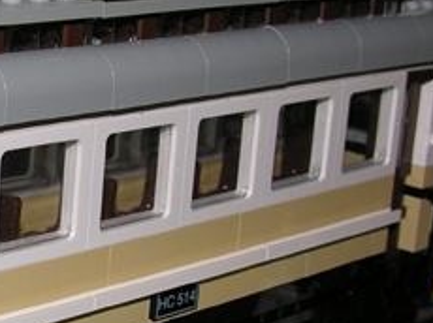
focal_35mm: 122
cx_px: -11
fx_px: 1524
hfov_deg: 15.8
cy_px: 190
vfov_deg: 12.1
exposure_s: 1/60.1
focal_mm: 8.9
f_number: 2.8
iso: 50
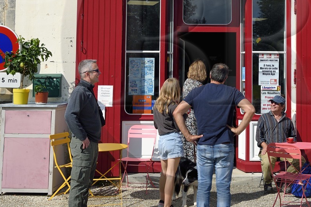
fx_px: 544
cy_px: 43
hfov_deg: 31.5
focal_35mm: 63
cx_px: 217
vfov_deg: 21.3
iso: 200
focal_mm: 32
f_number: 10
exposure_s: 1/500
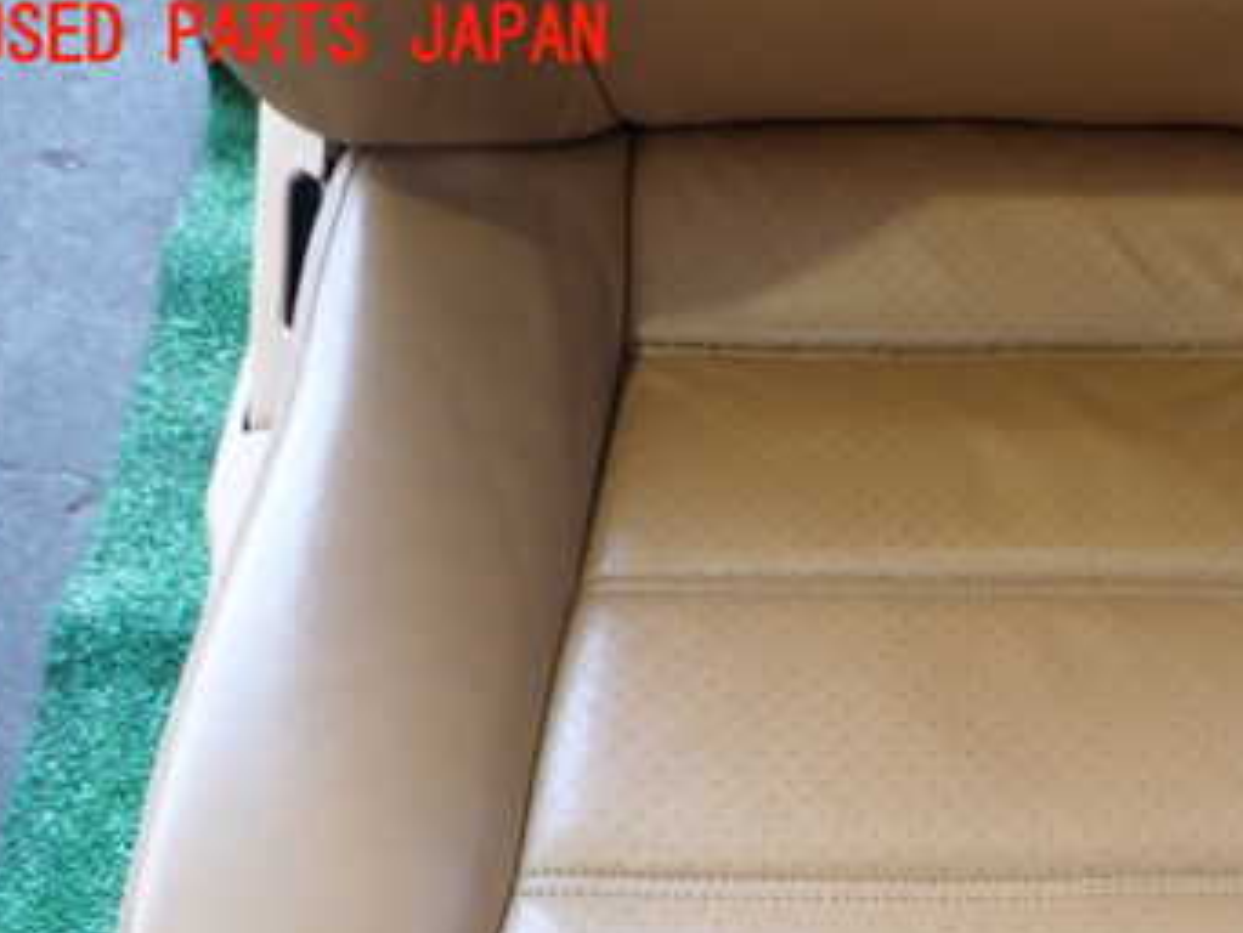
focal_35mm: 44
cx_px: 1039
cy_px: 813
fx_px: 1581
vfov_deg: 31.6
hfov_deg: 40.7
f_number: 2
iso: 200
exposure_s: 1/100
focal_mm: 4.5
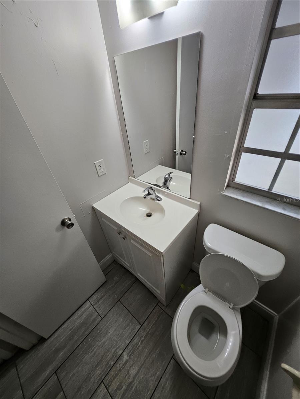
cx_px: 150
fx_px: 150
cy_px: 200
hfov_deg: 89.9
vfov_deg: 106.2
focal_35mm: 13
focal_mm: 1.74
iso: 80
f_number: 2.2
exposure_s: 1/60
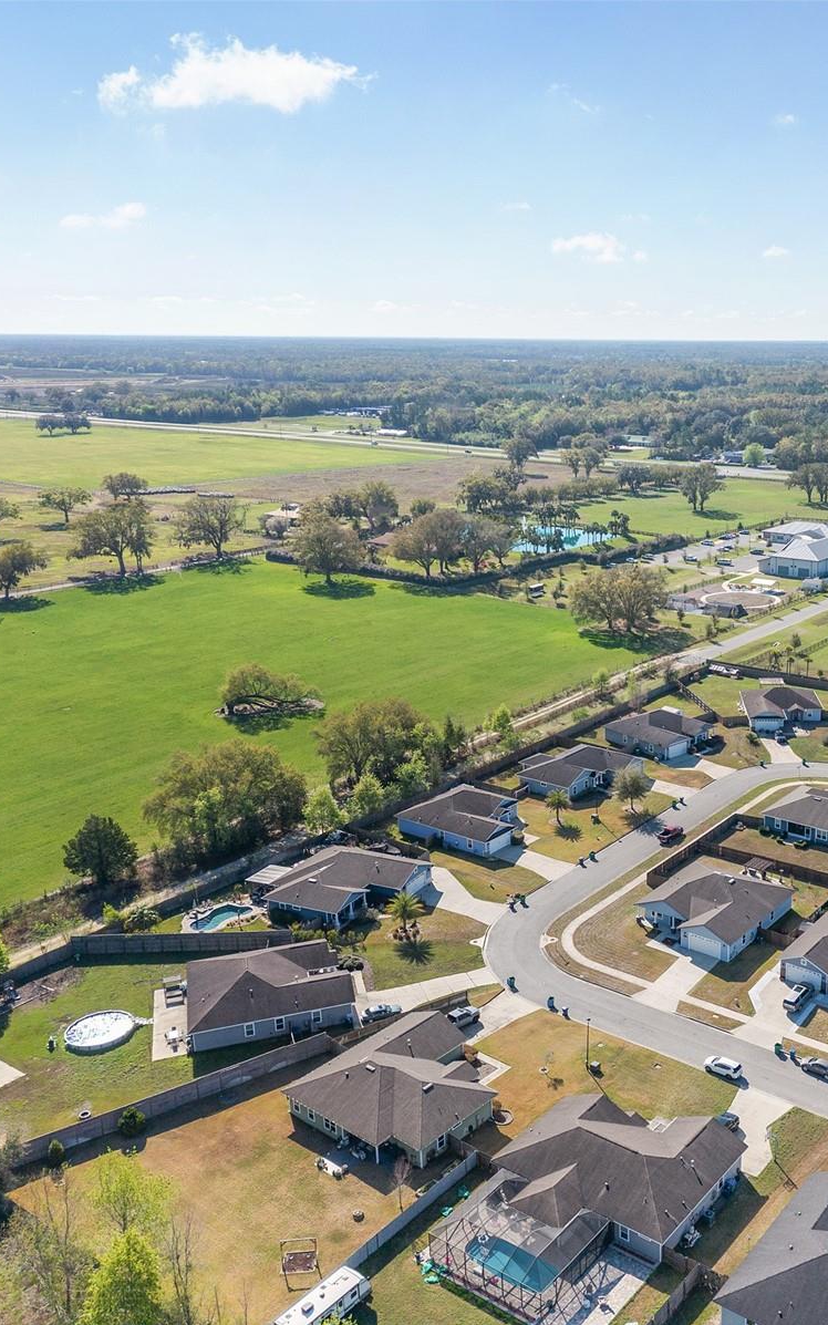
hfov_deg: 35.9
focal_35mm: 34
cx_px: 677
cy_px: 663
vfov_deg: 56.7
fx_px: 1228
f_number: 1.8
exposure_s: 1/6400
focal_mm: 8.67
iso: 290
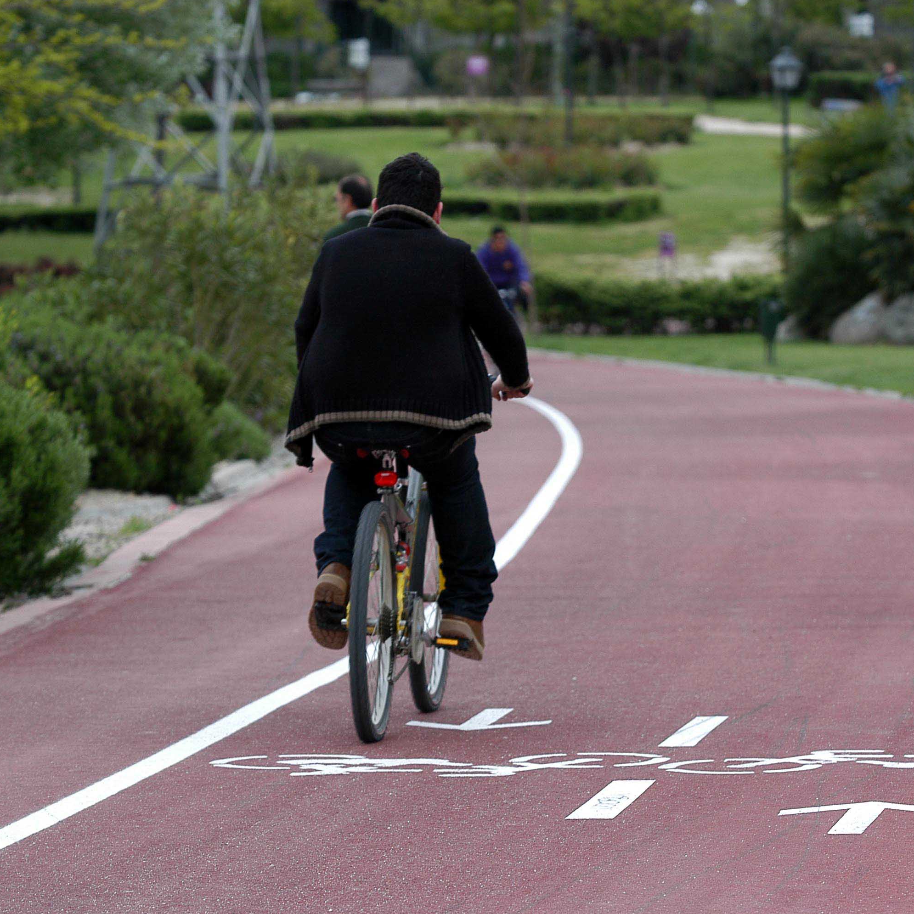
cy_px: 457
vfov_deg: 7.6
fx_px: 6901
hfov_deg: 7.6
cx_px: 612
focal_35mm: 231
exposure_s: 1/320
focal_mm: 120
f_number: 4.5
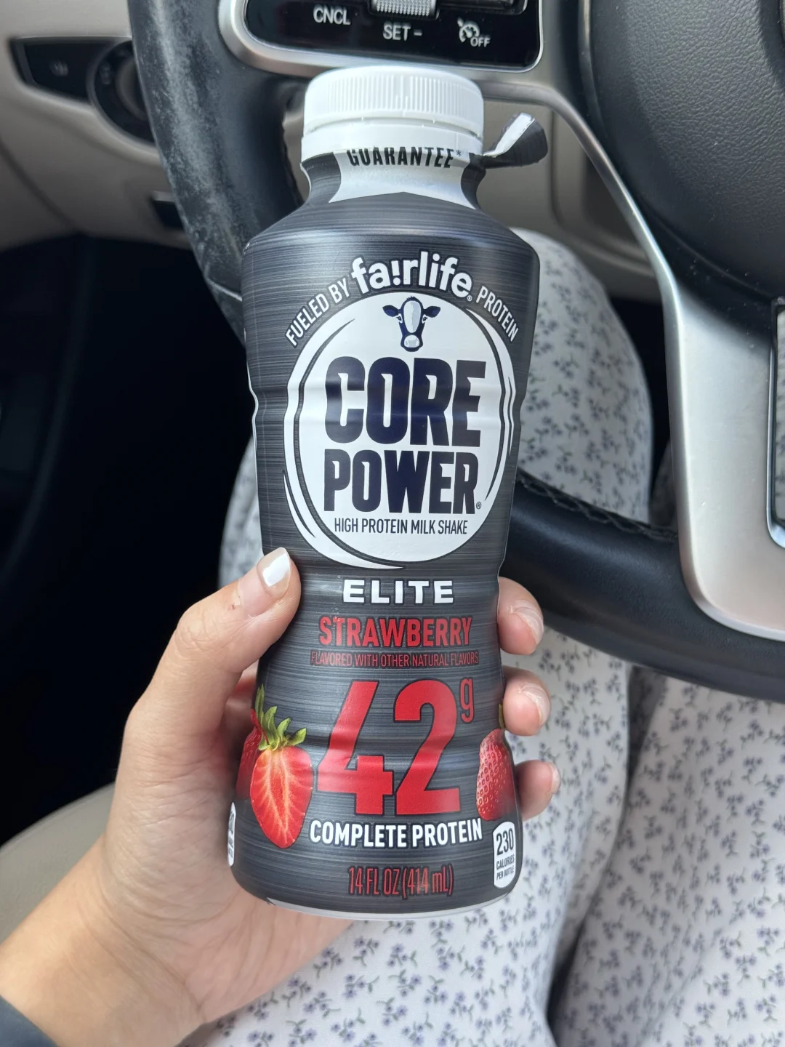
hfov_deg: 30.3
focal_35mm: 48
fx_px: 1451
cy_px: 524
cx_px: 392
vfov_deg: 39.7
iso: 80
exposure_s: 1/121
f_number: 1.78
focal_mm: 6.76
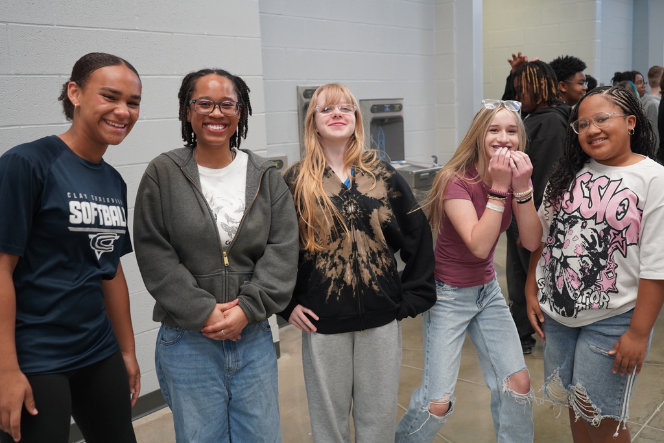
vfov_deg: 36.0
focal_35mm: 37
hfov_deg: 51.9
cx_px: 332
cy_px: 222
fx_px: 682
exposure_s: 1/160
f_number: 4
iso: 1600
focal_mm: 37
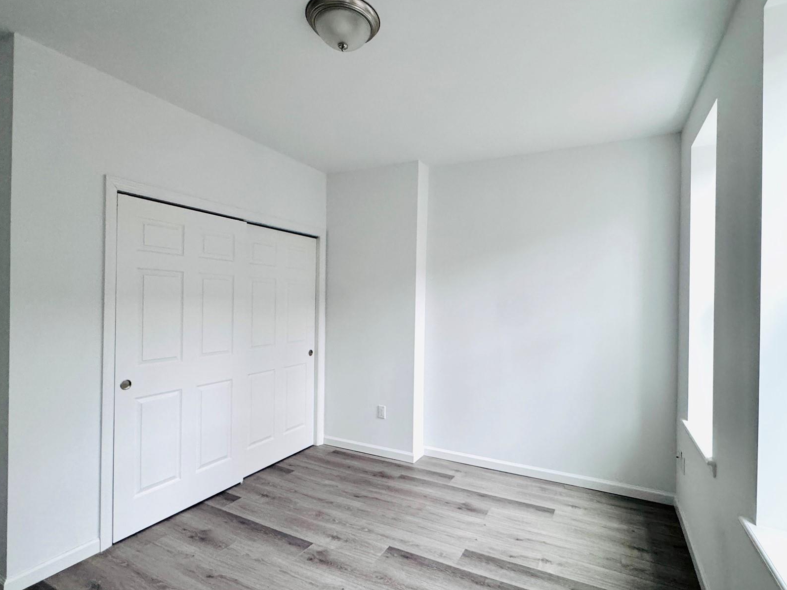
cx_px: 420
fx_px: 409
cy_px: 301
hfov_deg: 87.6
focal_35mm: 18
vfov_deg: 71.6
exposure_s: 1/60
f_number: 2.2
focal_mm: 2.22
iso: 400
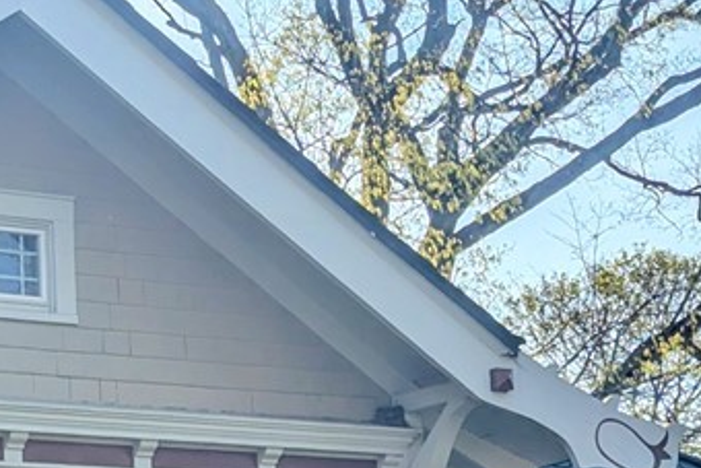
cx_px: 88
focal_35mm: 150
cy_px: 625
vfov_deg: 9.0
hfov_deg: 13.6
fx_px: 2922
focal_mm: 6.81
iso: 44
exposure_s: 1/2710
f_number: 1.85
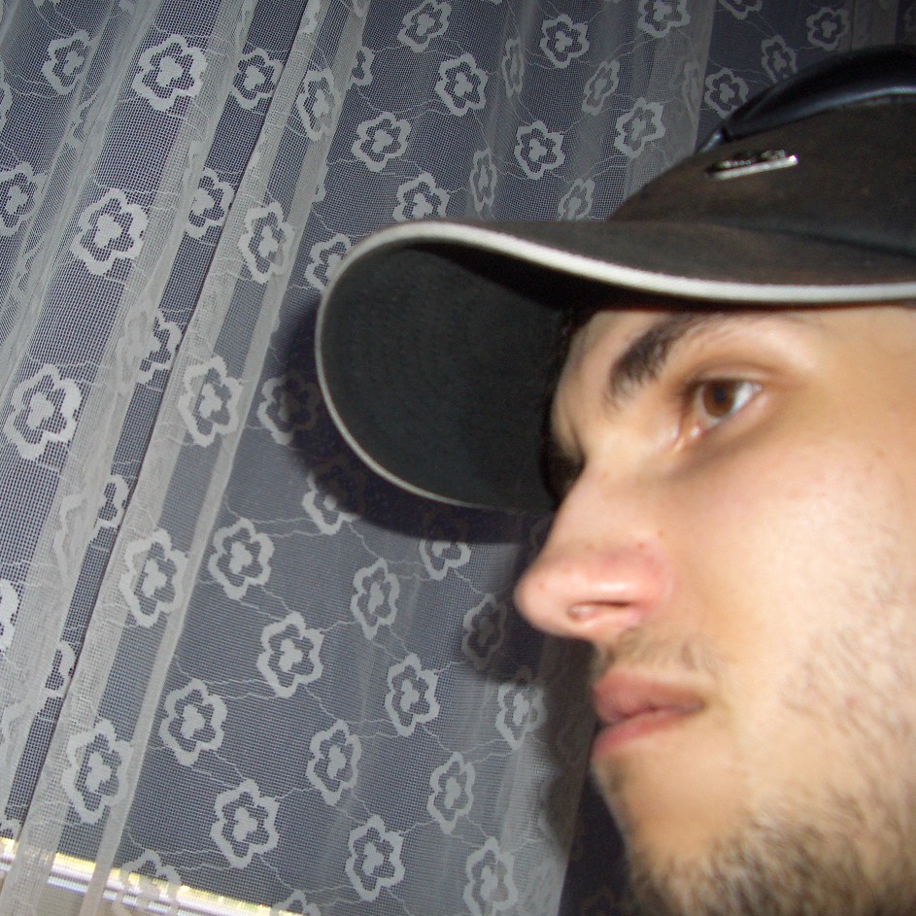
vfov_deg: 40.0
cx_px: 302
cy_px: 462
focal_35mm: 42
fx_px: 1257
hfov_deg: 39.5
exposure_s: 1/60
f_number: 2.6
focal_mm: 5.8
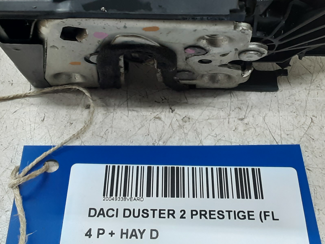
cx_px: 156
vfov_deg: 26.3
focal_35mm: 55
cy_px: 71
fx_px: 516
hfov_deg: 34.9
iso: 125
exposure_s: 1/50
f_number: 1.9
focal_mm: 2.91
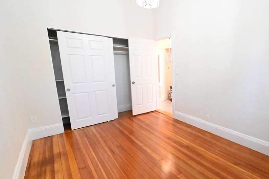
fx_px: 134
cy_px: 94
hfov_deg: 88.0
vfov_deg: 67.3
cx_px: 170
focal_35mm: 18
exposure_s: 1/400
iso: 51200
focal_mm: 14
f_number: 7.1
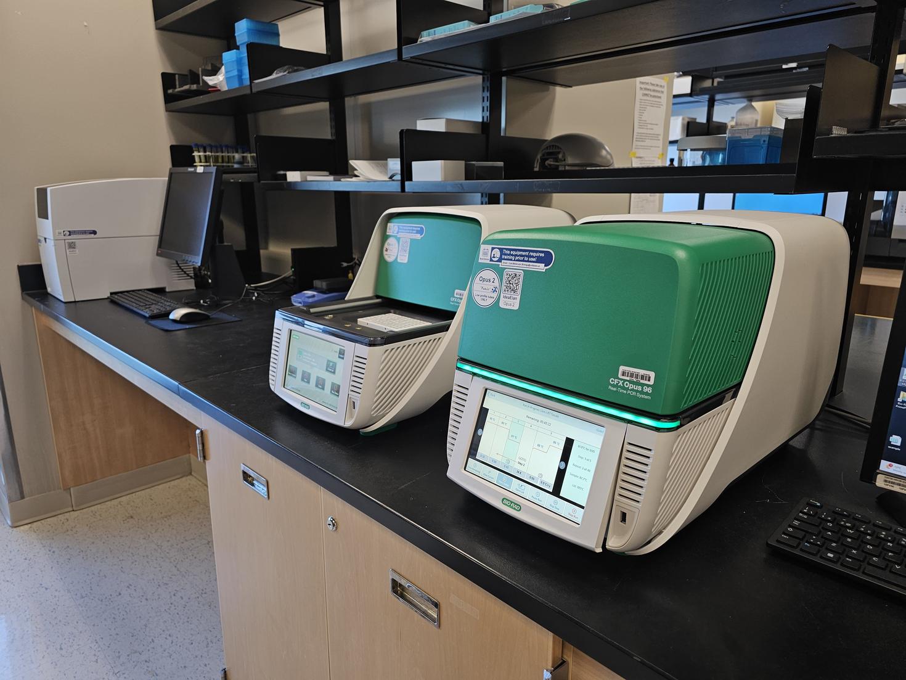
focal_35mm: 23
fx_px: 602
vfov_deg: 58.9
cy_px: 340
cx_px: 453
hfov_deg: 73.9
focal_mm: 6.3
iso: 50
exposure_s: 1/55
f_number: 1.7
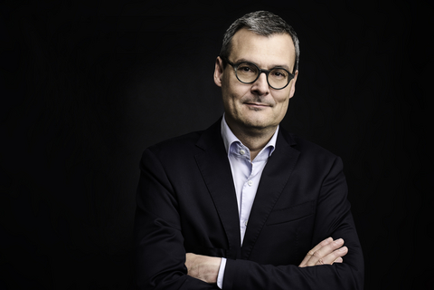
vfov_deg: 15.4
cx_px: 217
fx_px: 1073
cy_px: 145
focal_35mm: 89
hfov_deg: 22.9
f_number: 4
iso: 100
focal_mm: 89
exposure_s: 1/250
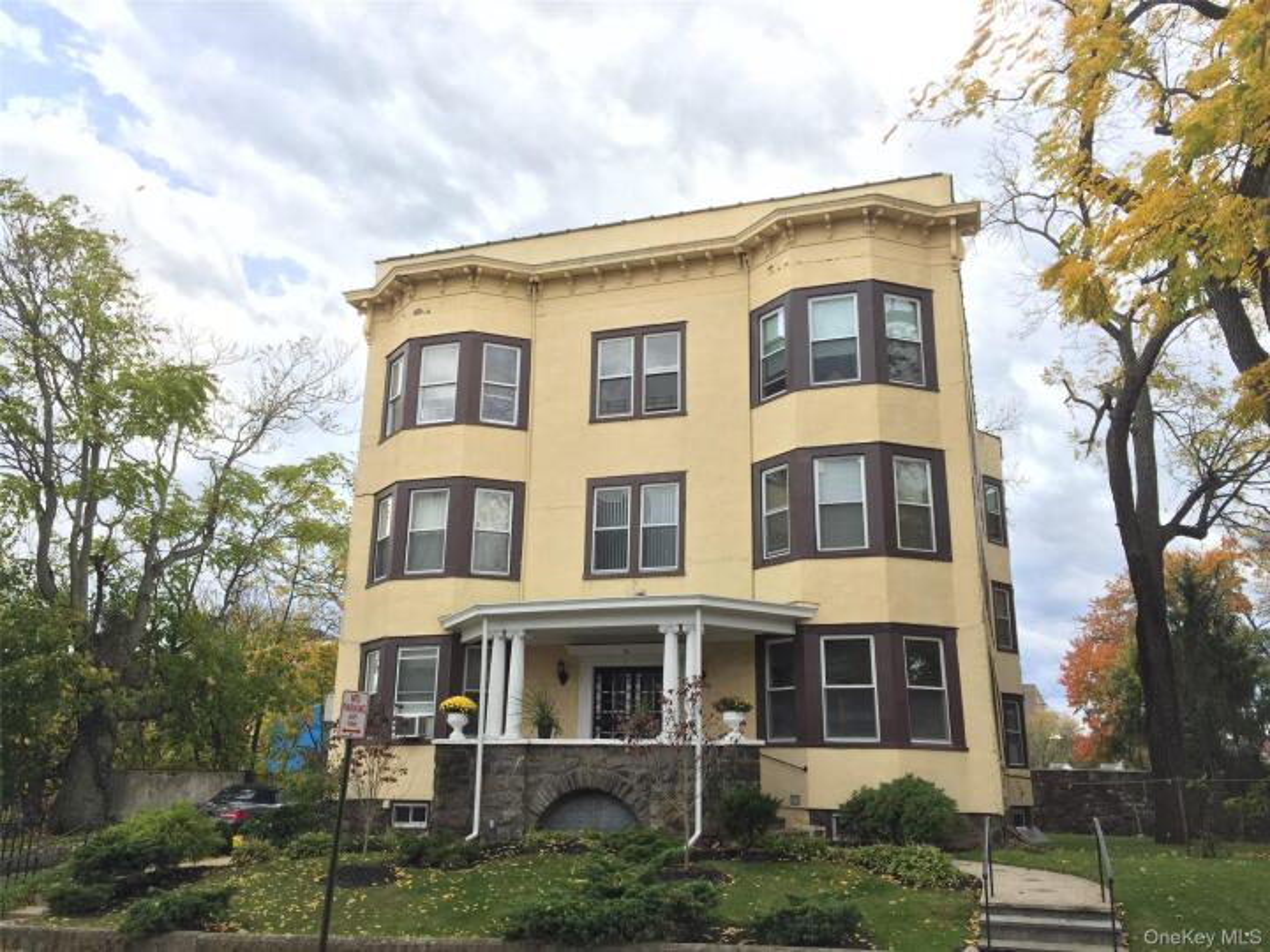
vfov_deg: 48.2
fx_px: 1064
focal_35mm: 29
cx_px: 635
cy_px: 476
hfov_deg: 61.7
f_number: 2.2
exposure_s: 1/534
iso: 32
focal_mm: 4.15
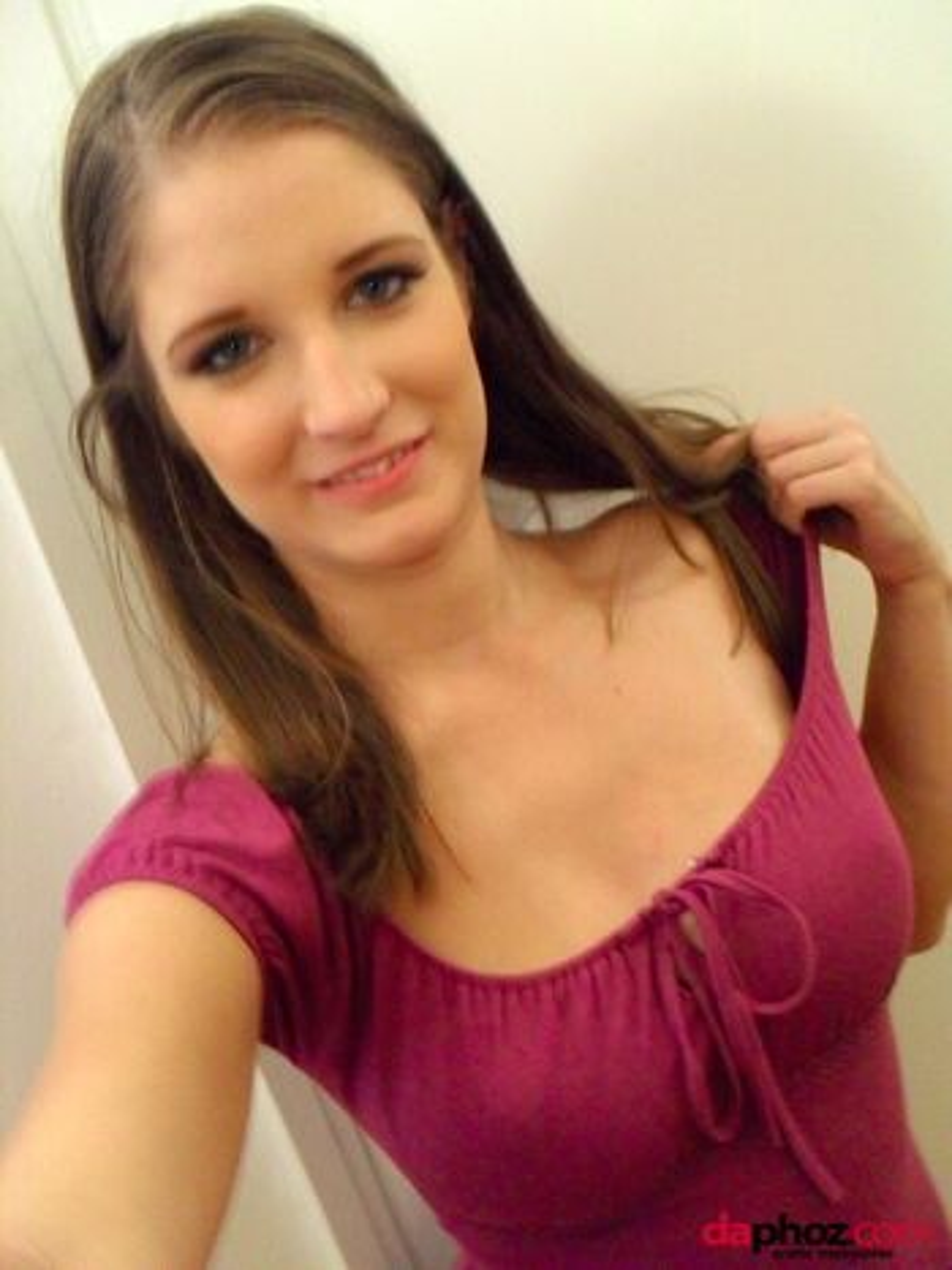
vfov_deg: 52.6
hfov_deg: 40.7
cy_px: 635
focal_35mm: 35
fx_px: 1284
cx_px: 476
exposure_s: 1/8
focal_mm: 6.3
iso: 400
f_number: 3.2
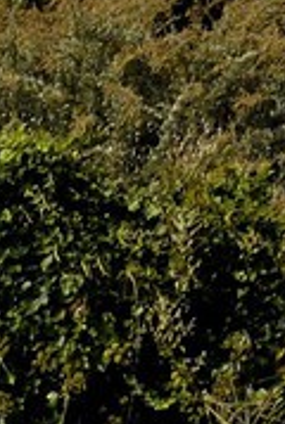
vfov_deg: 9.3
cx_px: -1112
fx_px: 2371
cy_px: 981
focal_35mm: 200
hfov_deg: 5.4
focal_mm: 15
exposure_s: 1/160
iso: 100
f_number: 12
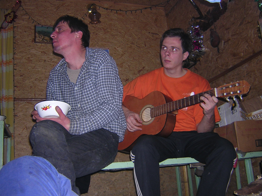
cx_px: 135
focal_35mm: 38
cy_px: 100
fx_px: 288
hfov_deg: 49.0
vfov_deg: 37.7
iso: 127
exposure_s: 1/60.1
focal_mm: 4.7
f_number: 2.6
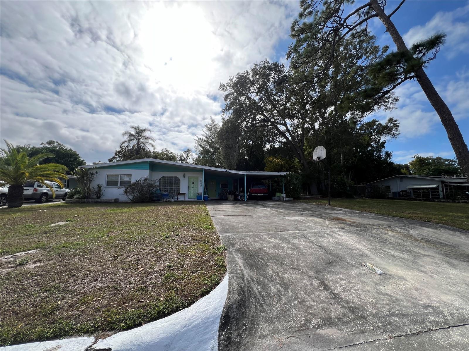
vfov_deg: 89.9
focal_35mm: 13
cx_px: 234
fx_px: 176
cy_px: 176
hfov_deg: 106.2
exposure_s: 1/1597
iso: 32
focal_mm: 1.57
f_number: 1.8
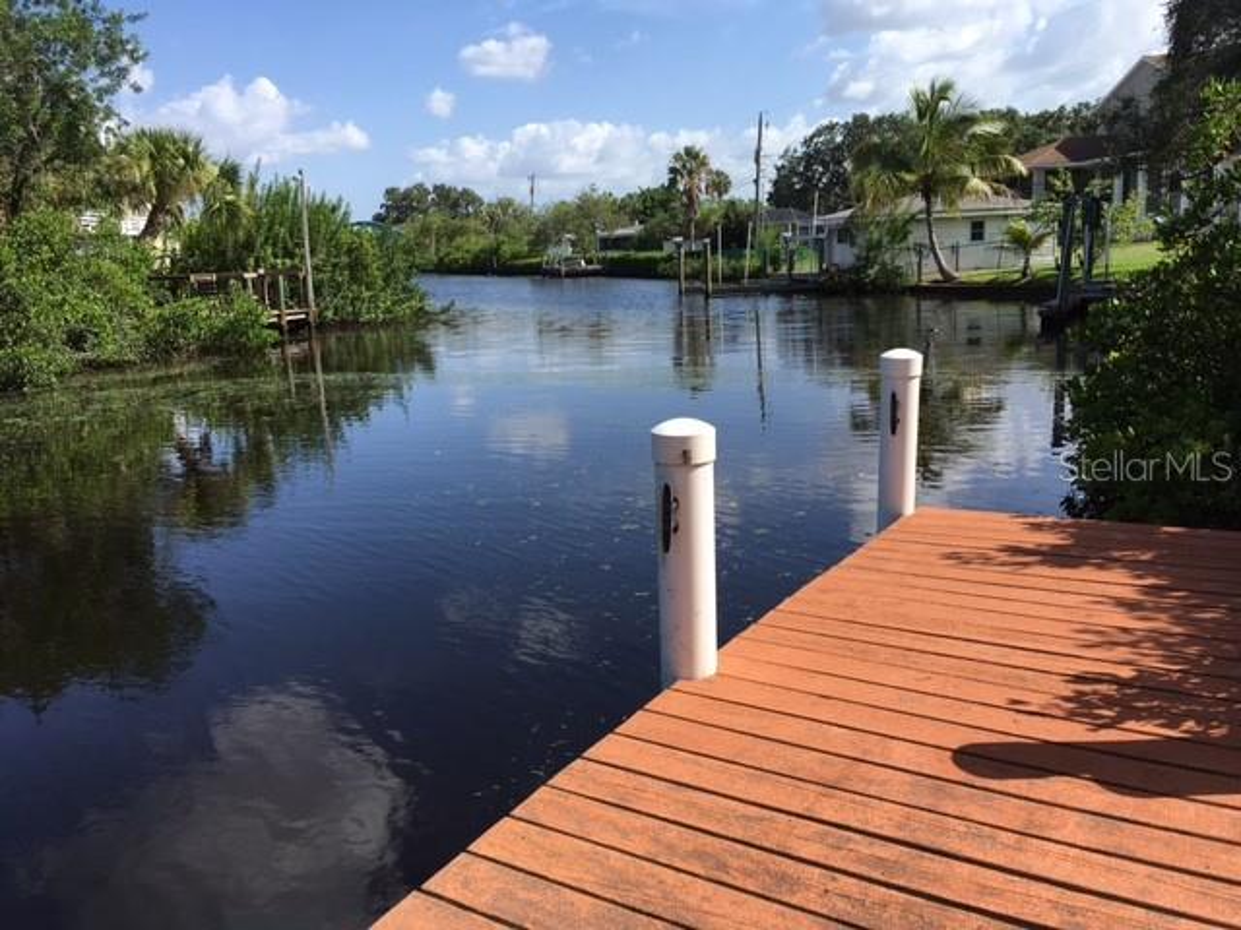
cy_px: 465
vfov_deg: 48.2
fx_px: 1040
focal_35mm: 29
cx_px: 620
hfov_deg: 61.7
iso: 25
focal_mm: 4.15
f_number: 2.2
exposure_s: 1/1221
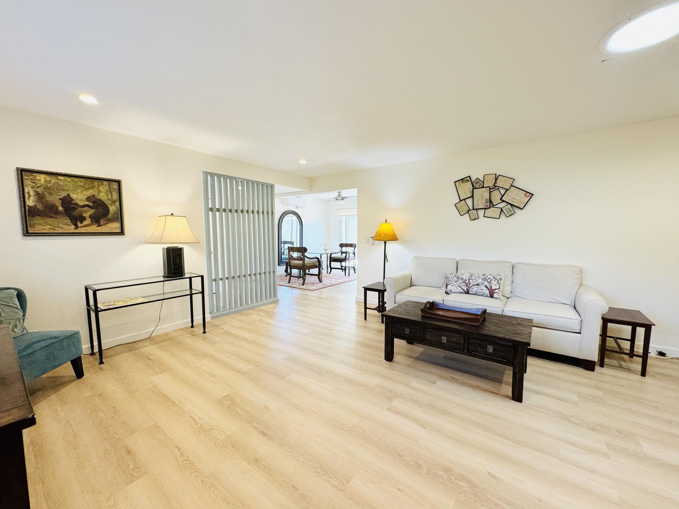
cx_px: 340
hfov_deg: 102.1
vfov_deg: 85.7
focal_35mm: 14
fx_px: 275
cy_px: 254
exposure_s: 1/120
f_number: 2.2
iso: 200
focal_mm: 2.22
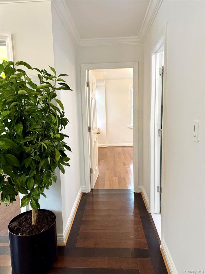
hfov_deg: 56.8
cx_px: 102
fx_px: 190
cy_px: 137
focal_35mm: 24
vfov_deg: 71.6
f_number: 1.78
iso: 400
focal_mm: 6.76
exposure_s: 1/60
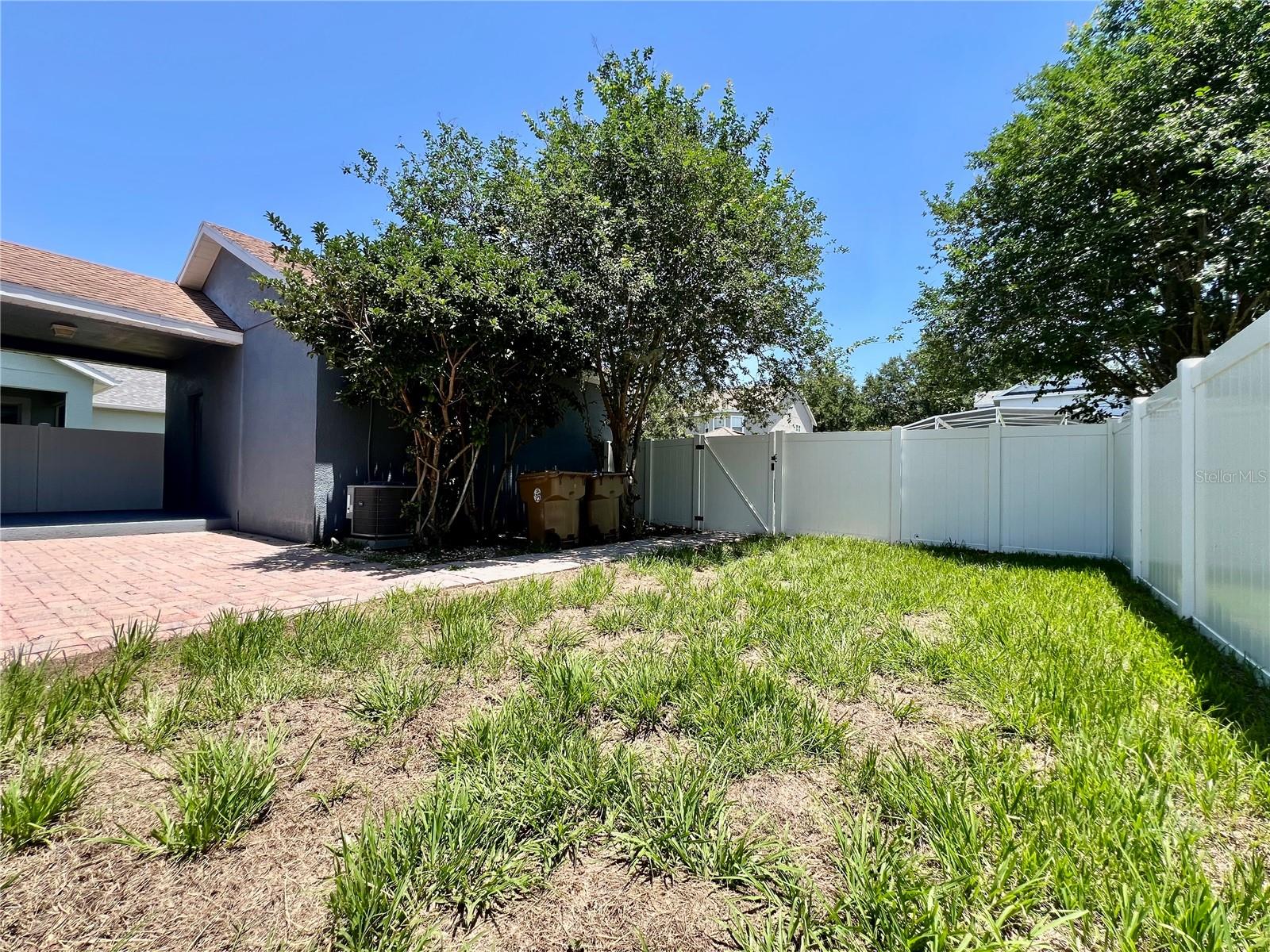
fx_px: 477
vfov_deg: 89.9
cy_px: 476
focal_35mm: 13
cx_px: 635
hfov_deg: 106.2
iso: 32
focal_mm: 1.57
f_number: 1.8
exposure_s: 1/595
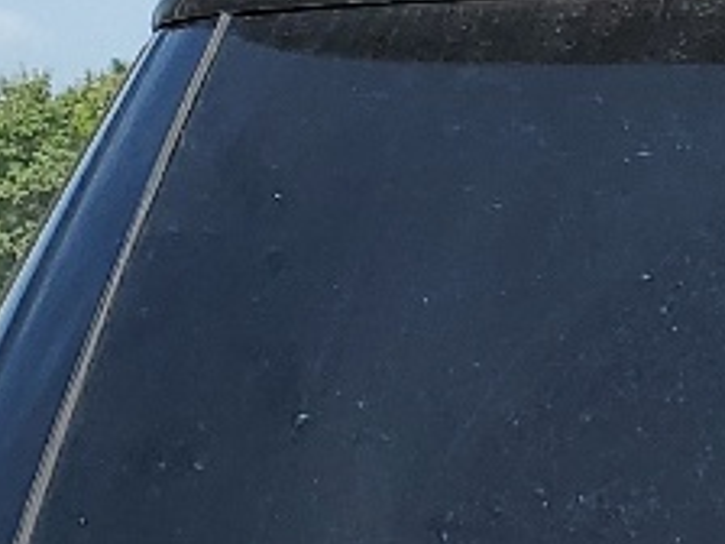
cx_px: 1282
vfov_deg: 7.6
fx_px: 3896
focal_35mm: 186
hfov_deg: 10.1
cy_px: 1124
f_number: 1.5
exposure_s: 1/2500
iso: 50
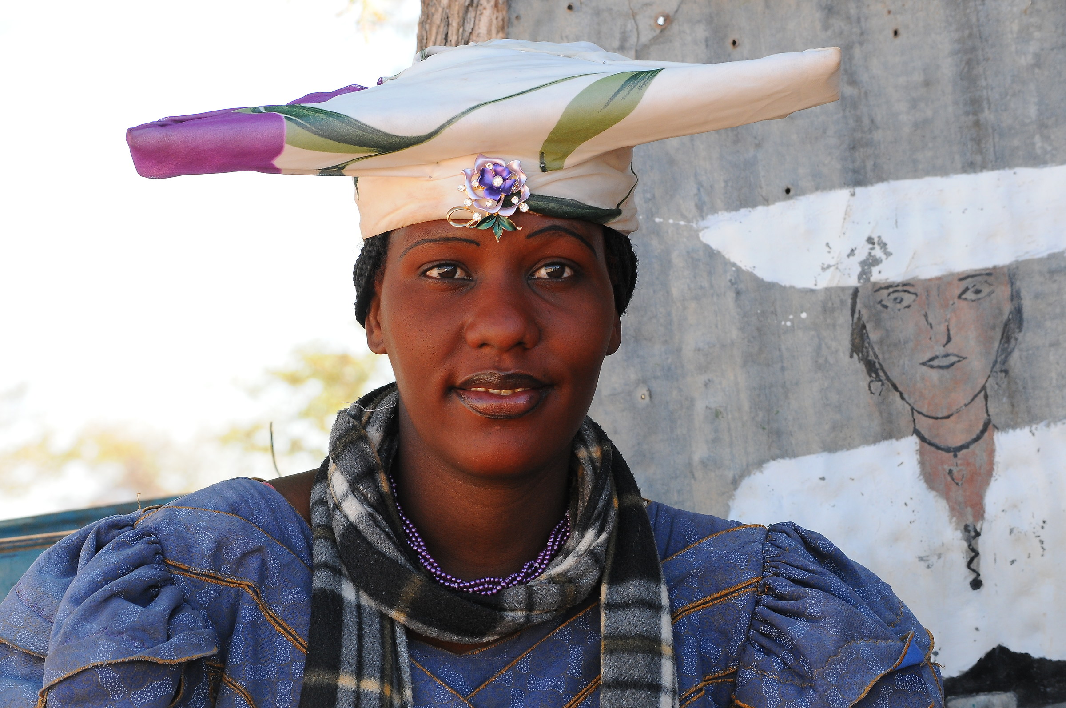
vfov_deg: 10.6
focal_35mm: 129
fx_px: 3815
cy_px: 354
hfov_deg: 15.9
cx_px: 533
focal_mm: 86
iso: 400
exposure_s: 1/160
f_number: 9
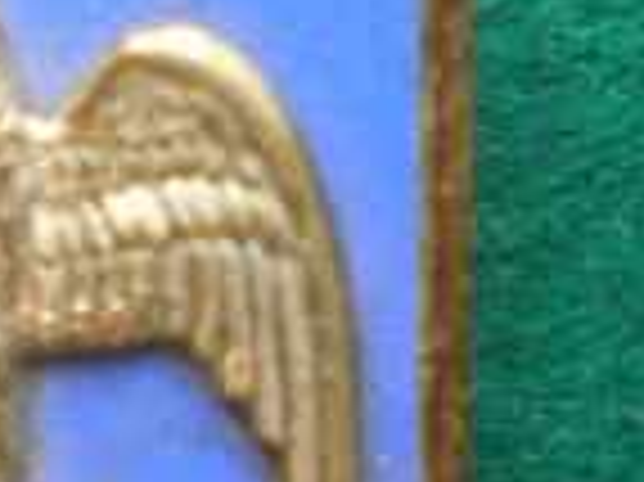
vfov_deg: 11.5
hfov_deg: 15.1
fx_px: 2379
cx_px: -27
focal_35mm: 128
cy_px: 401
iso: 400
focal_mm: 6.3
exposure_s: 1/25
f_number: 3.1
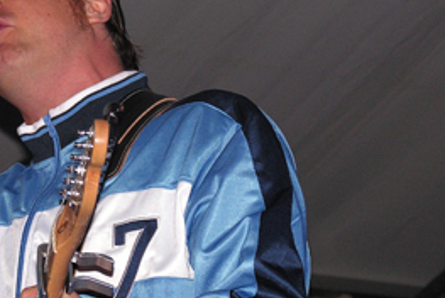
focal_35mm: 251
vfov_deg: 5.5
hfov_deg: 8.2
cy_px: 107
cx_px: 59
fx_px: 3106
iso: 123
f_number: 3.8
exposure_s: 1/60.1
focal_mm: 32.4
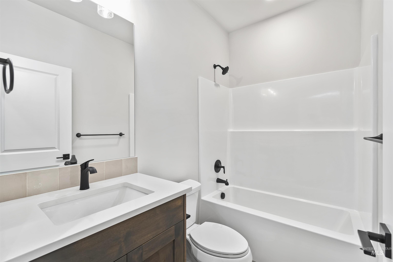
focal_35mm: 15
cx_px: 196
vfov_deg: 77.3
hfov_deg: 100.4
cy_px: 131
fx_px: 164
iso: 320
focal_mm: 10
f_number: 6.3
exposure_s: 1/2.5
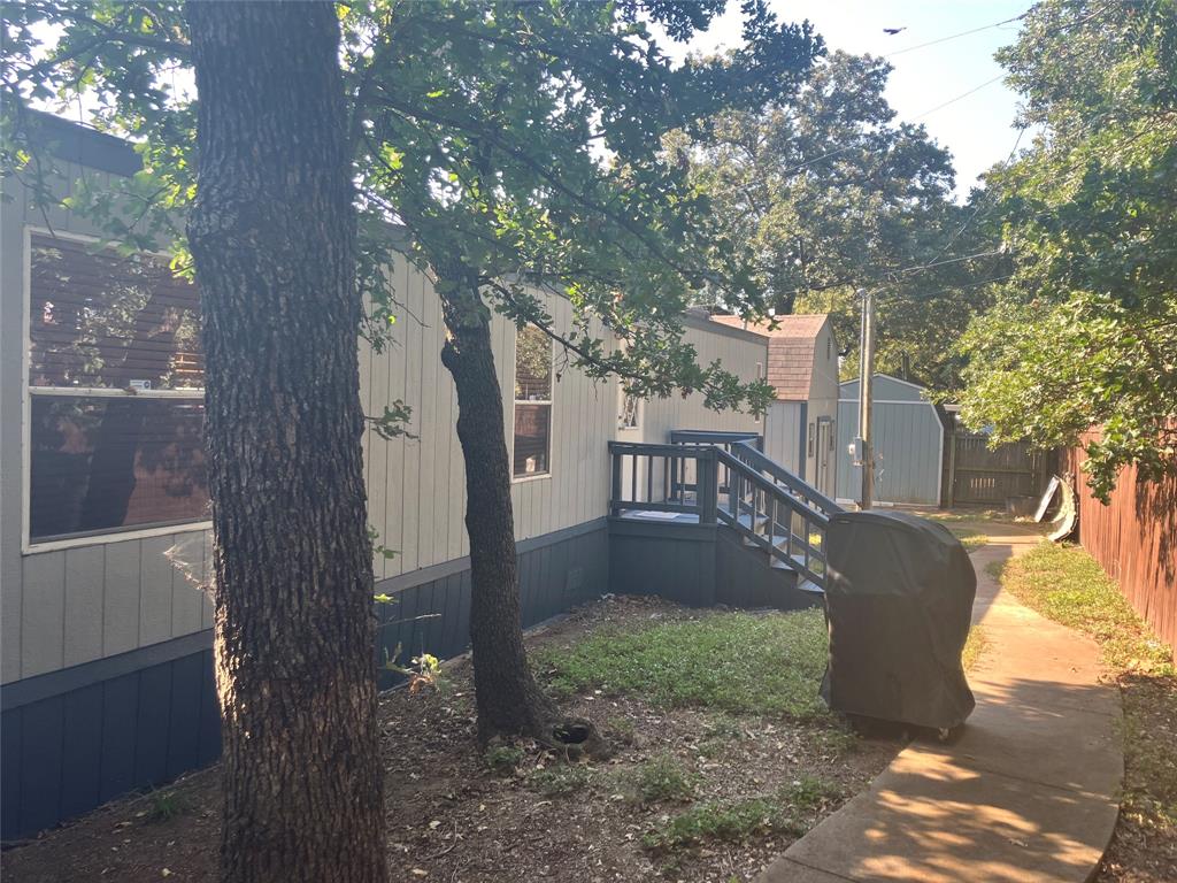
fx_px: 952
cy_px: 442
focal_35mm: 28
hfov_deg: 63.4
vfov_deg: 49.7
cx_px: 588
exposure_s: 1/122
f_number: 1.8
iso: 25
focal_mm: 3.99
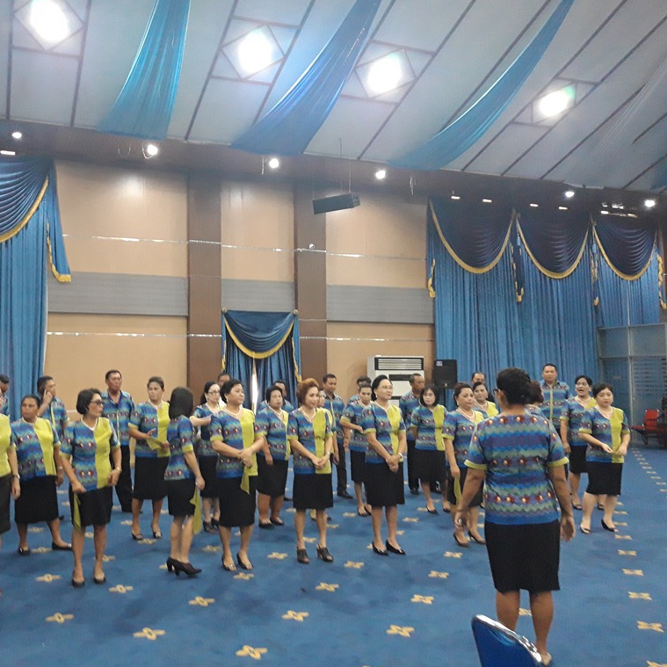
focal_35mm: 31
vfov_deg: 52.5
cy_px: 331
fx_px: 676
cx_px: 240
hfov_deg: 51.8
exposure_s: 1/24
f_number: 1.7
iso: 640
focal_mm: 3.93
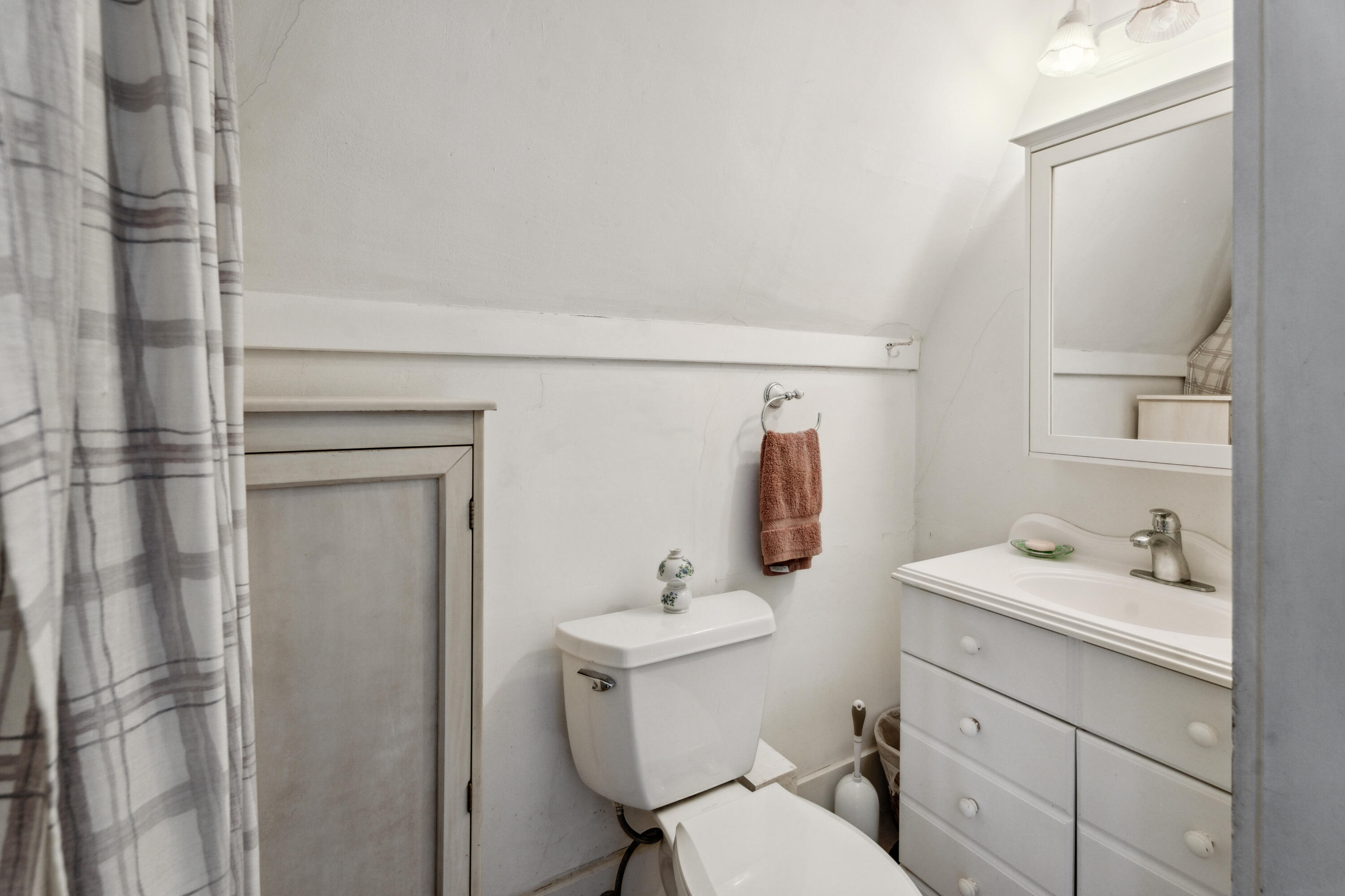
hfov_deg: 96.7
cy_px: 448
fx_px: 598
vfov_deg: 73.7
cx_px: 672
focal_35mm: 16
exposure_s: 1/40
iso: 800
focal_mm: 16
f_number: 8
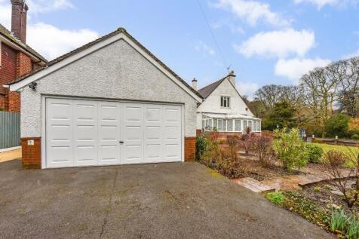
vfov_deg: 81.2
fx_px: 140
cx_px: 180
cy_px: 120
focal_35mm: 14
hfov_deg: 104.3
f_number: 9
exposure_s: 1/400
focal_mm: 14
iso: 640
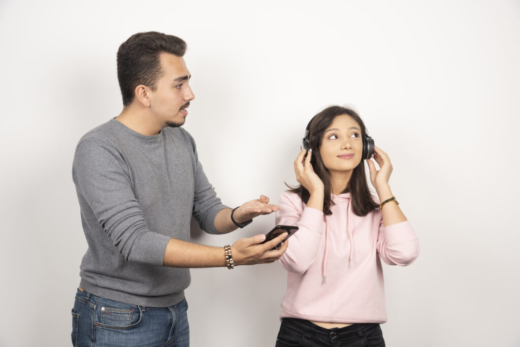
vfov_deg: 21.9
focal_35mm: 62
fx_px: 896
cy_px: 174
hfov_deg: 32.4
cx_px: 260
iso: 200
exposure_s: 1/100
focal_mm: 62
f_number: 8
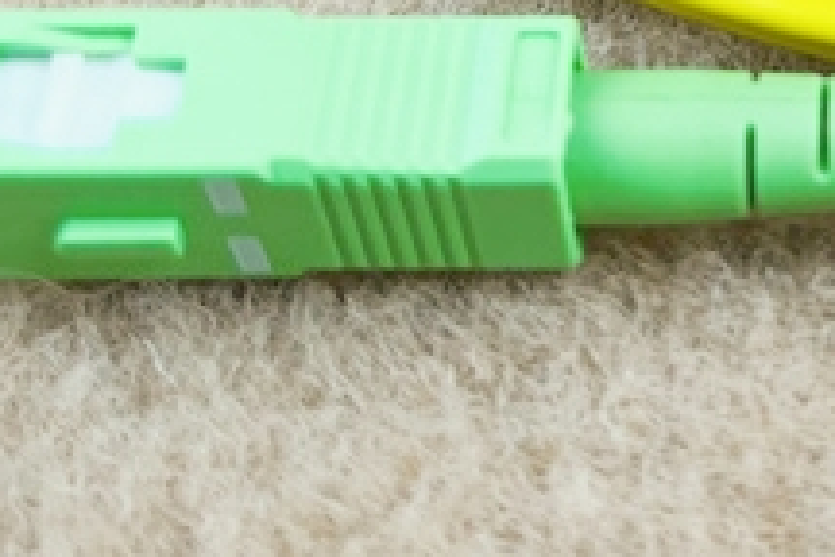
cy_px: -495
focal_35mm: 100
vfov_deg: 12.3
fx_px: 2319
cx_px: 1071
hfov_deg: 19.0
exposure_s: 1/123
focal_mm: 5.1
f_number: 1.6
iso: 32
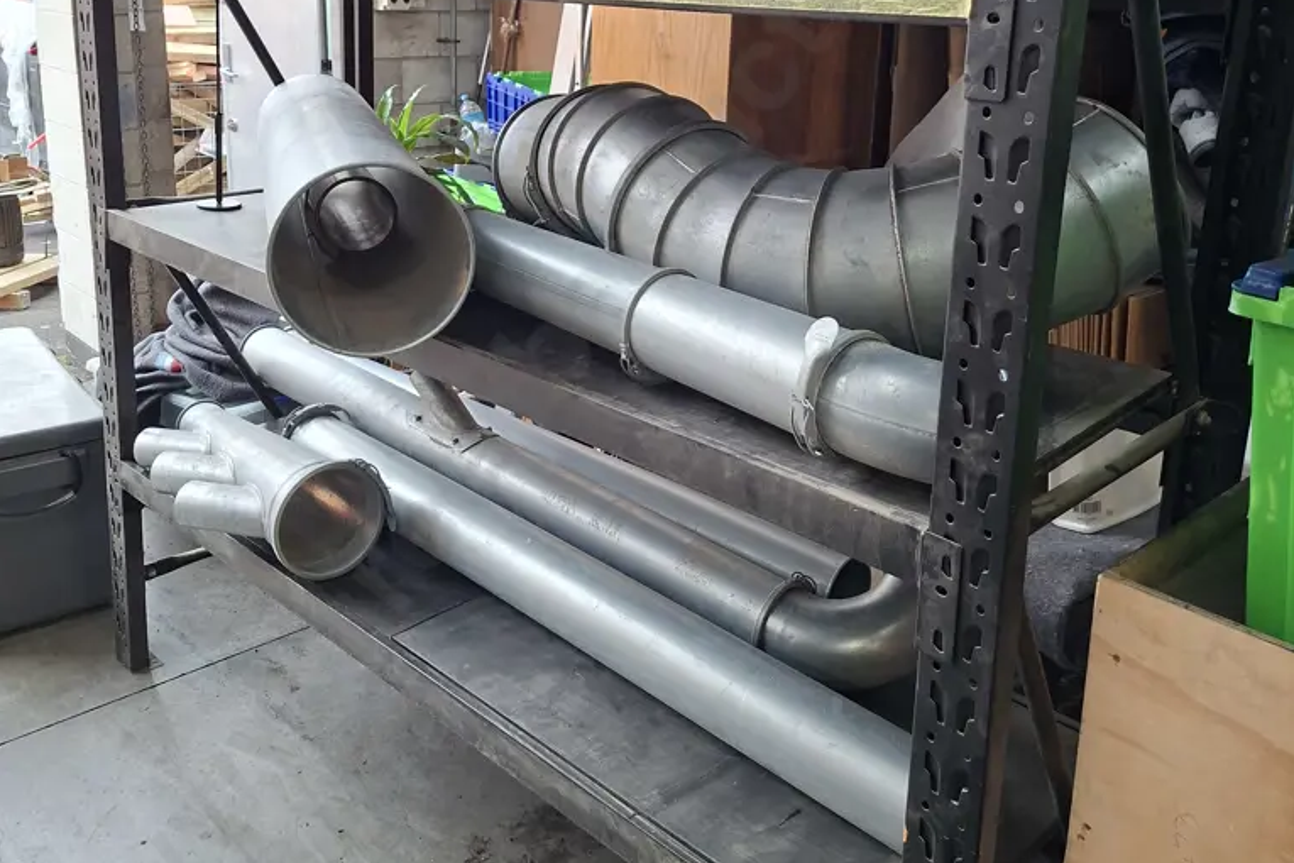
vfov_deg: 40.2
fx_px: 1150
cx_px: 646
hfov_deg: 58.7
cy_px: 234
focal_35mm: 32
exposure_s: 1/100
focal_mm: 5.54
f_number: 1.8
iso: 320
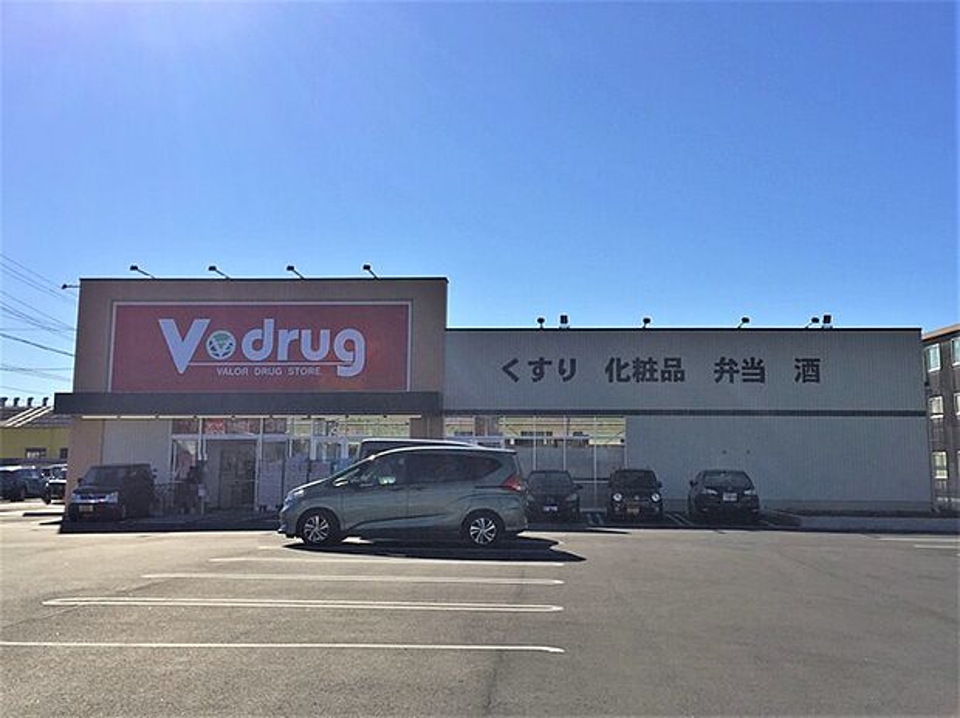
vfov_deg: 48.2
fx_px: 804
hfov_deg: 61.7
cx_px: 480
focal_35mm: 29
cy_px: 359
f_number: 2.2
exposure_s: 1/4405
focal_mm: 4.15
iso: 32
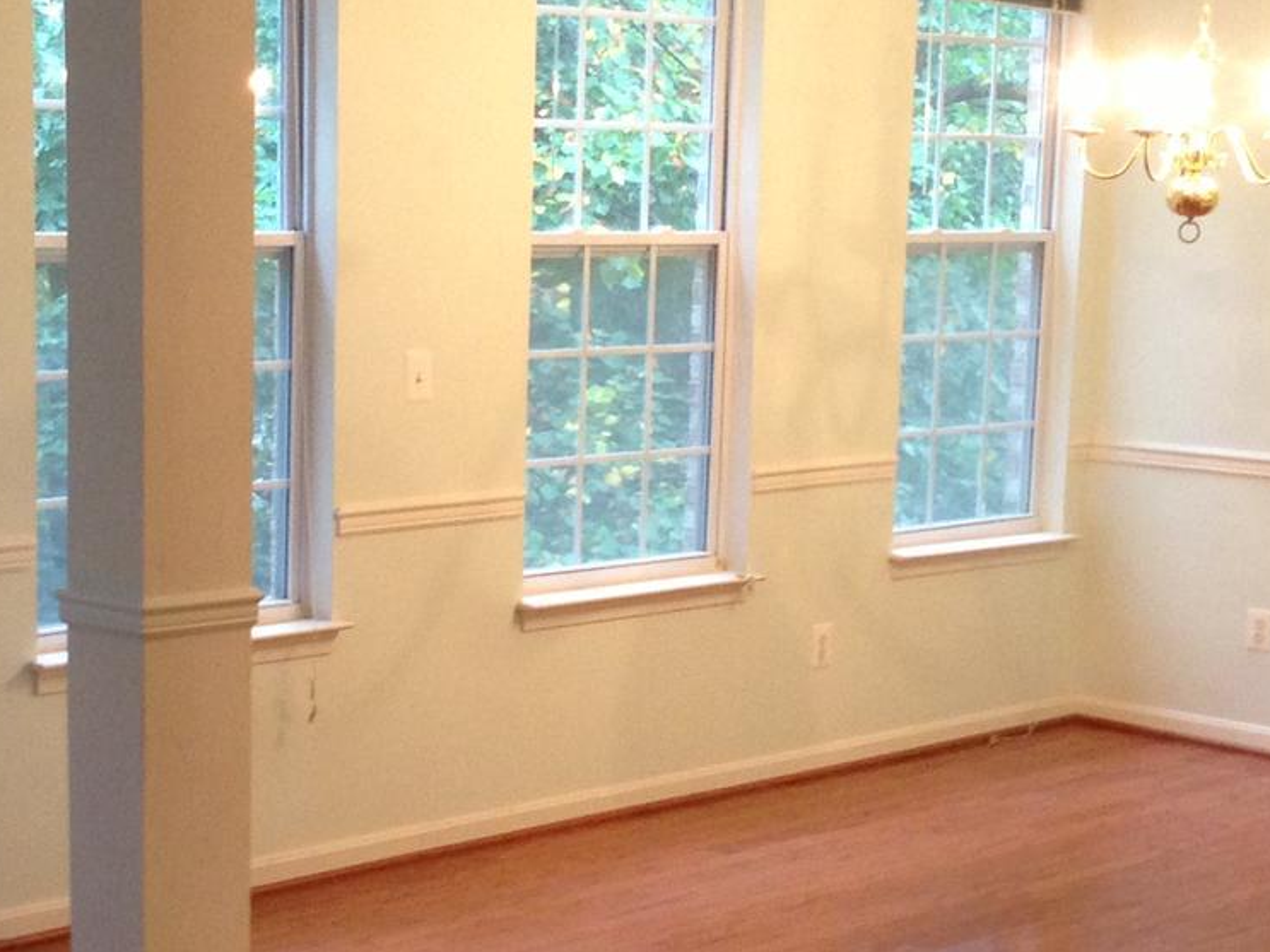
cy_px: 735
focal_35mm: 91
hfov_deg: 21.5
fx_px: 3338
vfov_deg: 16.1
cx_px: 550
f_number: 2.4
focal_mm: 4.13
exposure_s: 1/20
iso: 160
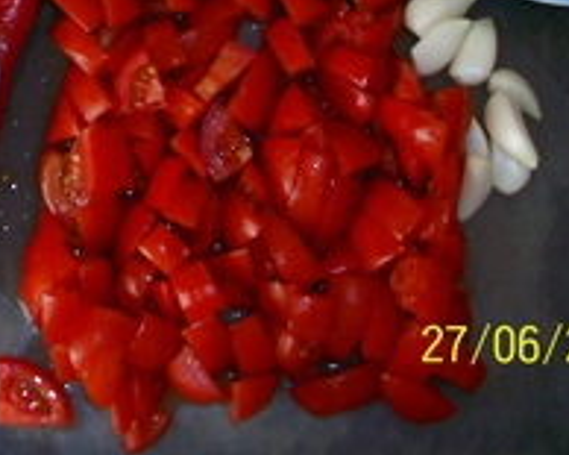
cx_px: 67
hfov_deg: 24.1
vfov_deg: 19.2
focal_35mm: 77
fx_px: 1296
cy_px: -32
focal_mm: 5.7
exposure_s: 1/60
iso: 160
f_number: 2.8
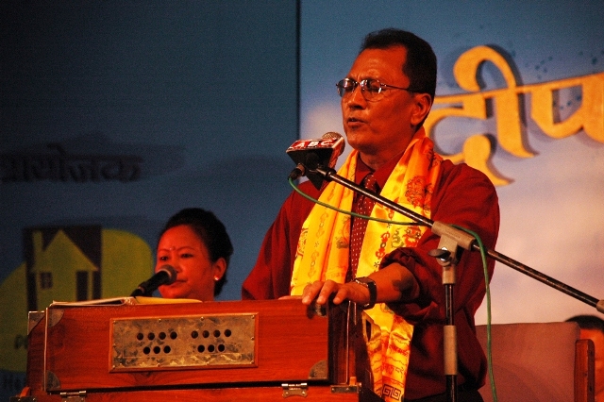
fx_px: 3144
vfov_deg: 7.3
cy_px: 201
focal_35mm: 188
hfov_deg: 11.0
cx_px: 302
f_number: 5.6
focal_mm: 125
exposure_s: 1/125
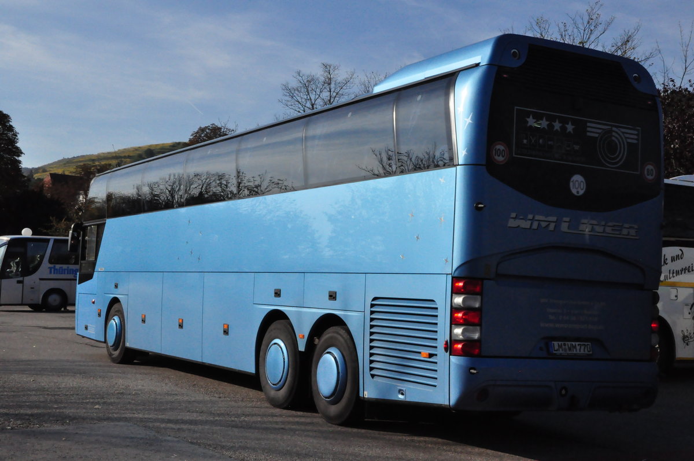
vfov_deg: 28.0
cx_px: 347
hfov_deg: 41.2
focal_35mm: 48
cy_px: 230
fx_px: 924
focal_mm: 32
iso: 2500
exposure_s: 1/1250
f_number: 18
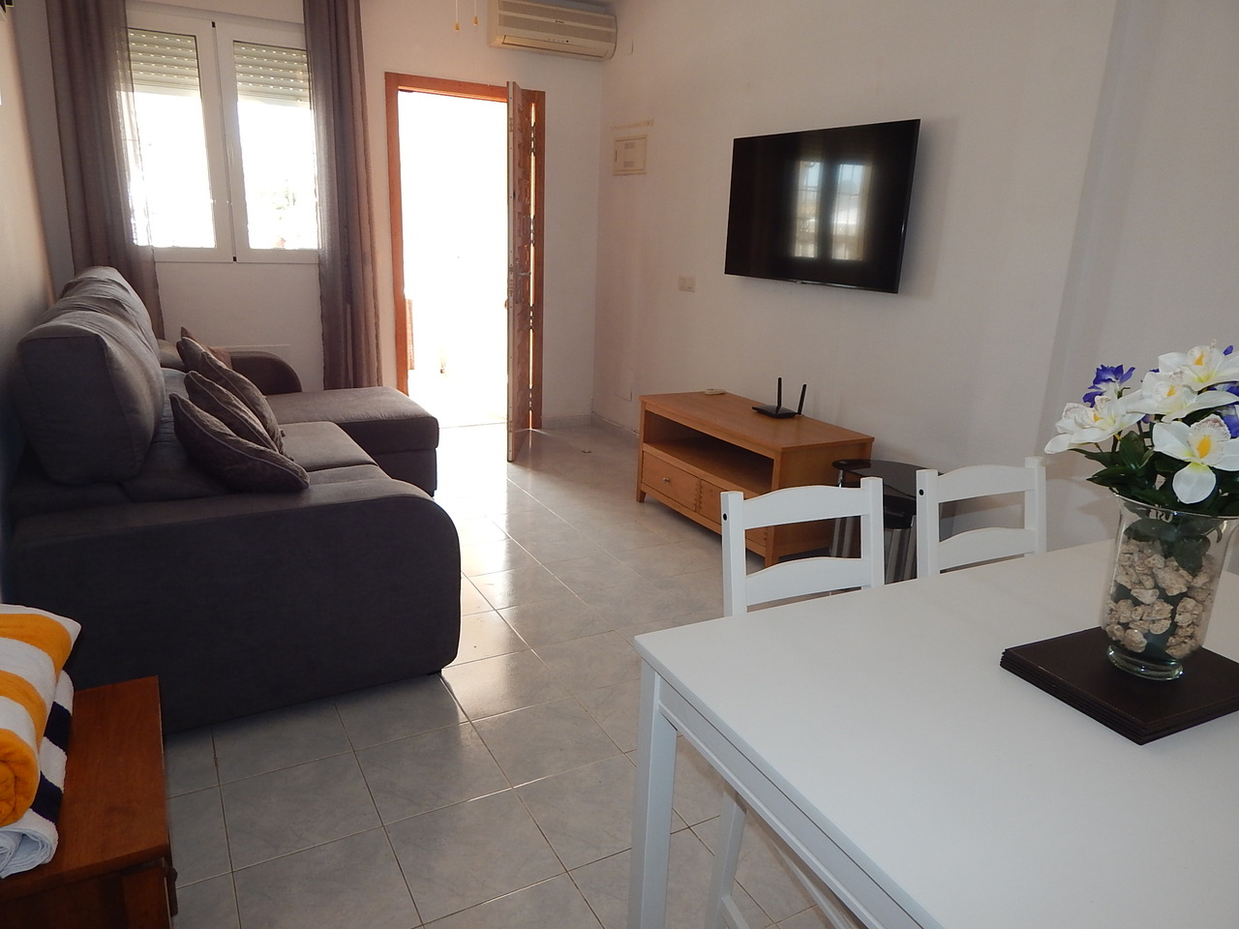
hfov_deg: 76.4
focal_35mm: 22
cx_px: 620
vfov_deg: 61.1
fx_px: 787
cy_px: 464
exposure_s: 1/60
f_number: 3
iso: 125
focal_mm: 4
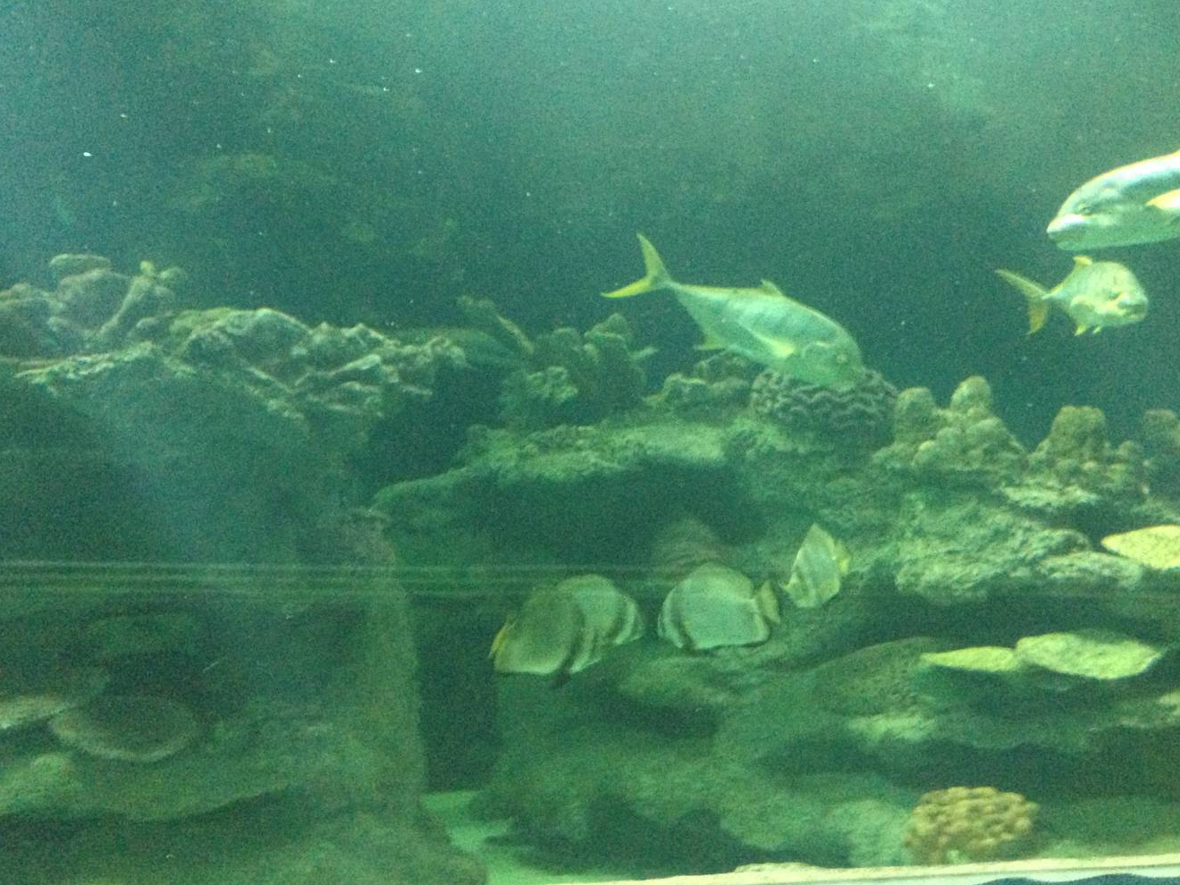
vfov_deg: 35.9
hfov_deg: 46.8
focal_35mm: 40
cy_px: 394
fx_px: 1364
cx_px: 621
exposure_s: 1/15
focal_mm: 4.12
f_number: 2.4
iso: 640
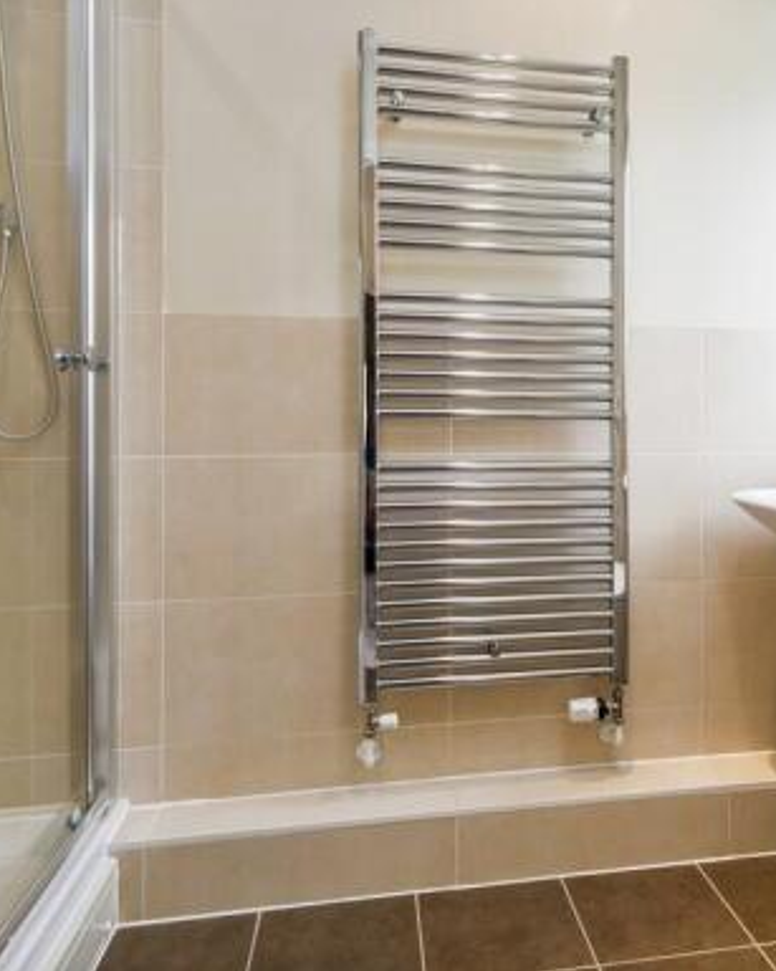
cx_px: 494
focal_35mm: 24
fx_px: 689
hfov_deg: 57.9
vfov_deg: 70.0
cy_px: 421
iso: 160
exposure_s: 1/8
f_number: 7.1
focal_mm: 10.1
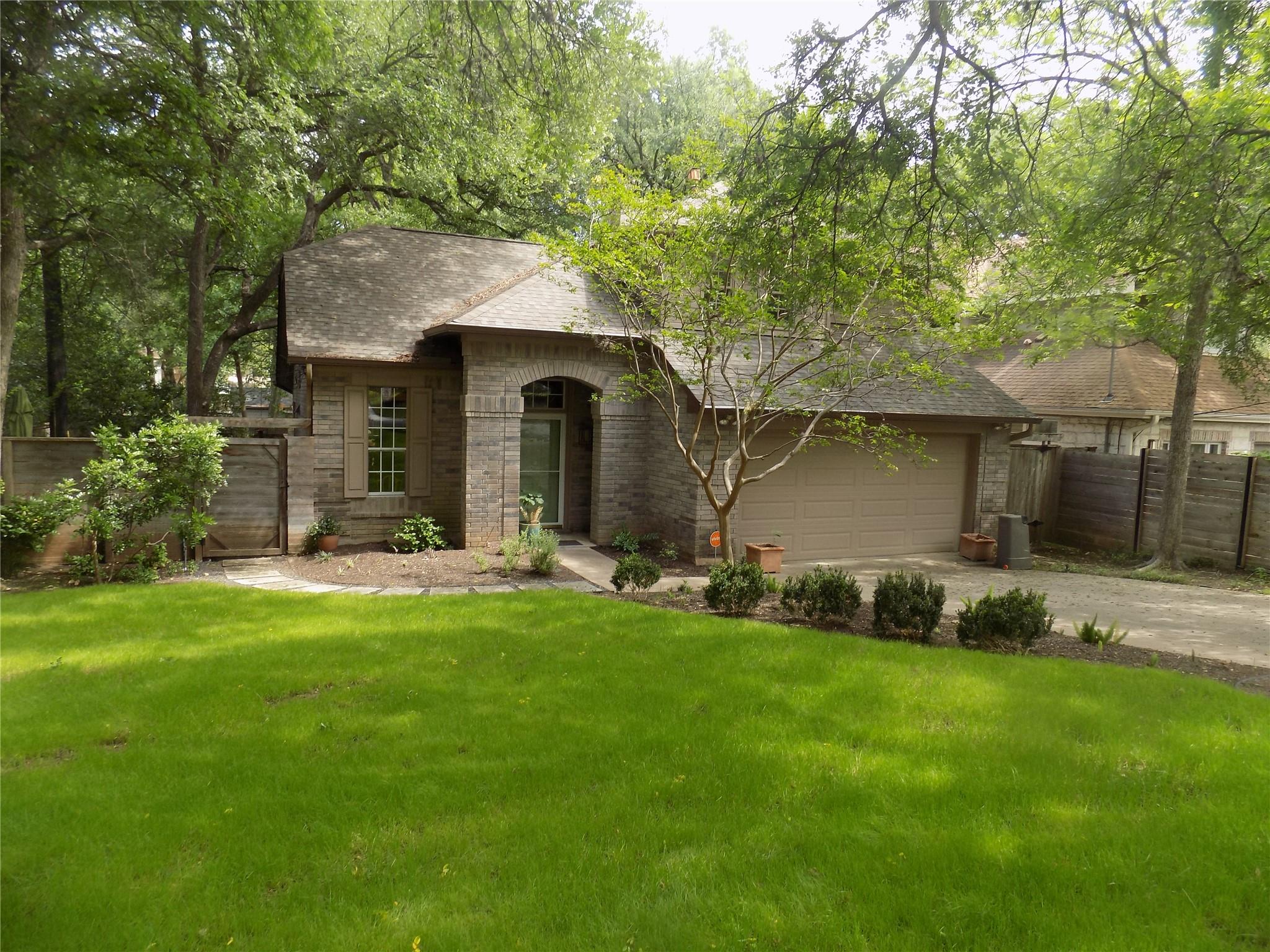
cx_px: 635
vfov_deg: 58.9
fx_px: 844
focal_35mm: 23
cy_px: 476
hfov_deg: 73.9
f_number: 3.1
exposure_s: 1/125
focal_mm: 4
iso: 80
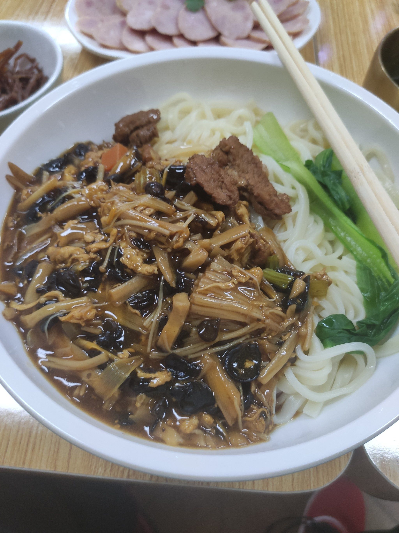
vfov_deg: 67.3
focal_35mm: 26
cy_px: 266
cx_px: 200
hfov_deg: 53.1
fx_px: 400
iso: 297
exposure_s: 1/50
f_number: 1.75
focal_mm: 4.77
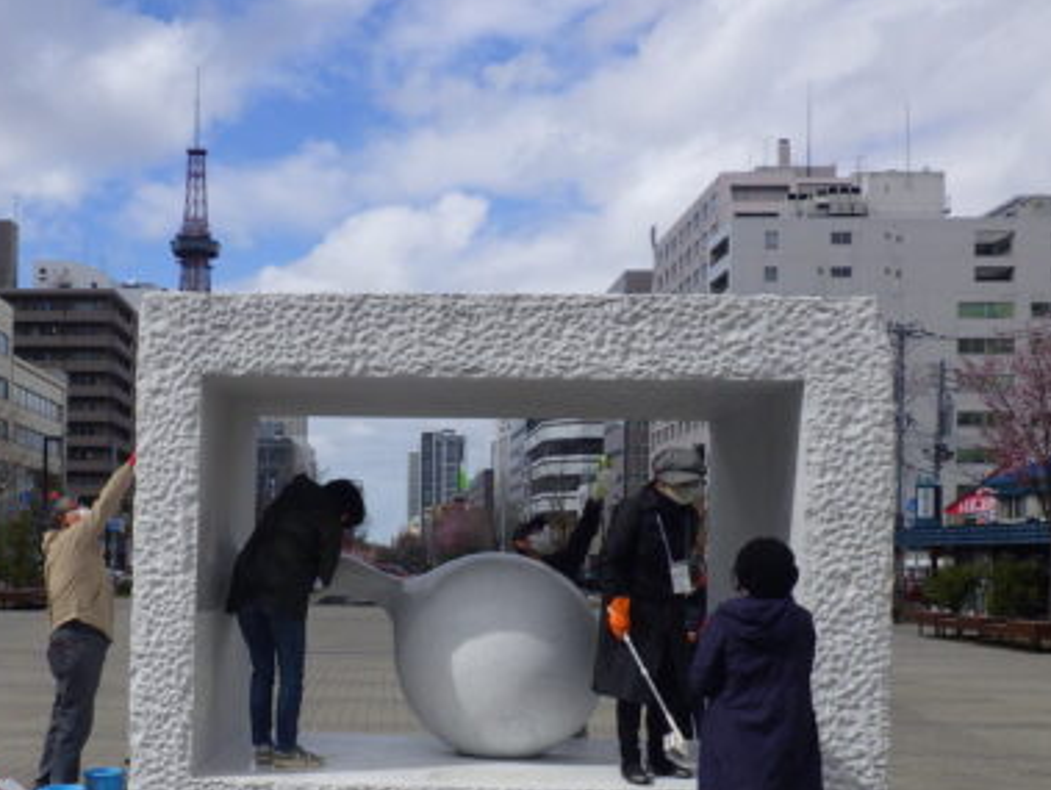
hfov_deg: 43.8
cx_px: 309
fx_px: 1276
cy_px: 570
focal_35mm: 42
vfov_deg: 33.9
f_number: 4.2
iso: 125
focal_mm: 5
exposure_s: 1/1250
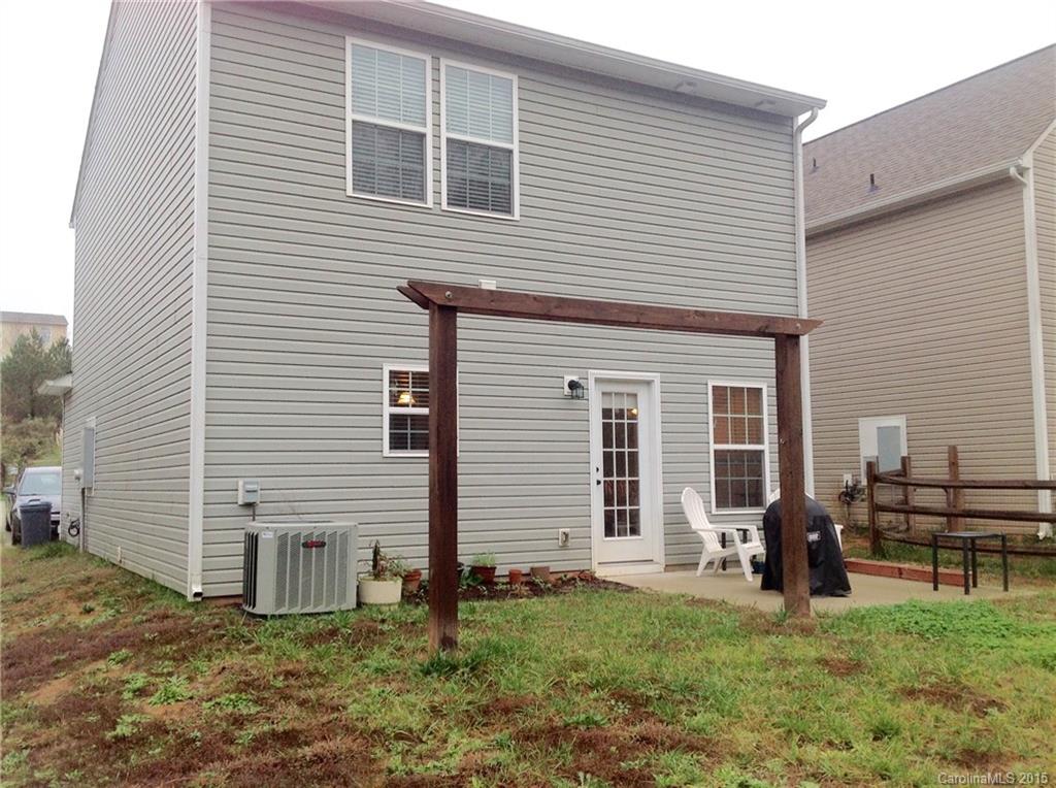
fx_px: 1066
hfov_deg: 52.7
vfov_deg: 40.6
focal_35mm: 35
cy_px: 394
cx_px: 528
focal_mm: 4.28
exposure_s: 1/120
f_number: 2.4
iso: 80
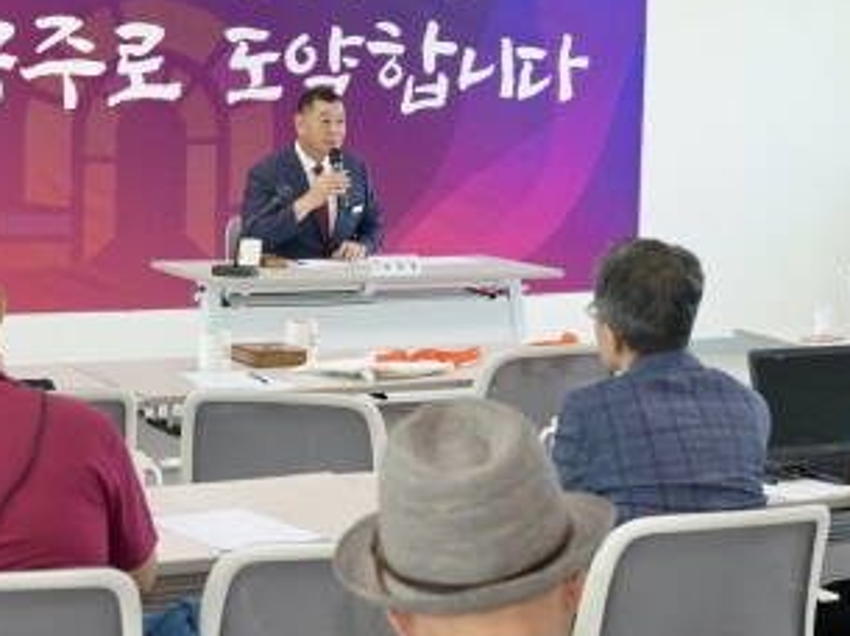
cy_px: 271
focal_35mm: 93
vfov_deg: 15.9
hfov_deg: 21.1
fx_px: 2281
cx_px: 344
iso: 1600
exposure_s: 1/250
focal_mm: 46
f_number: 5.6
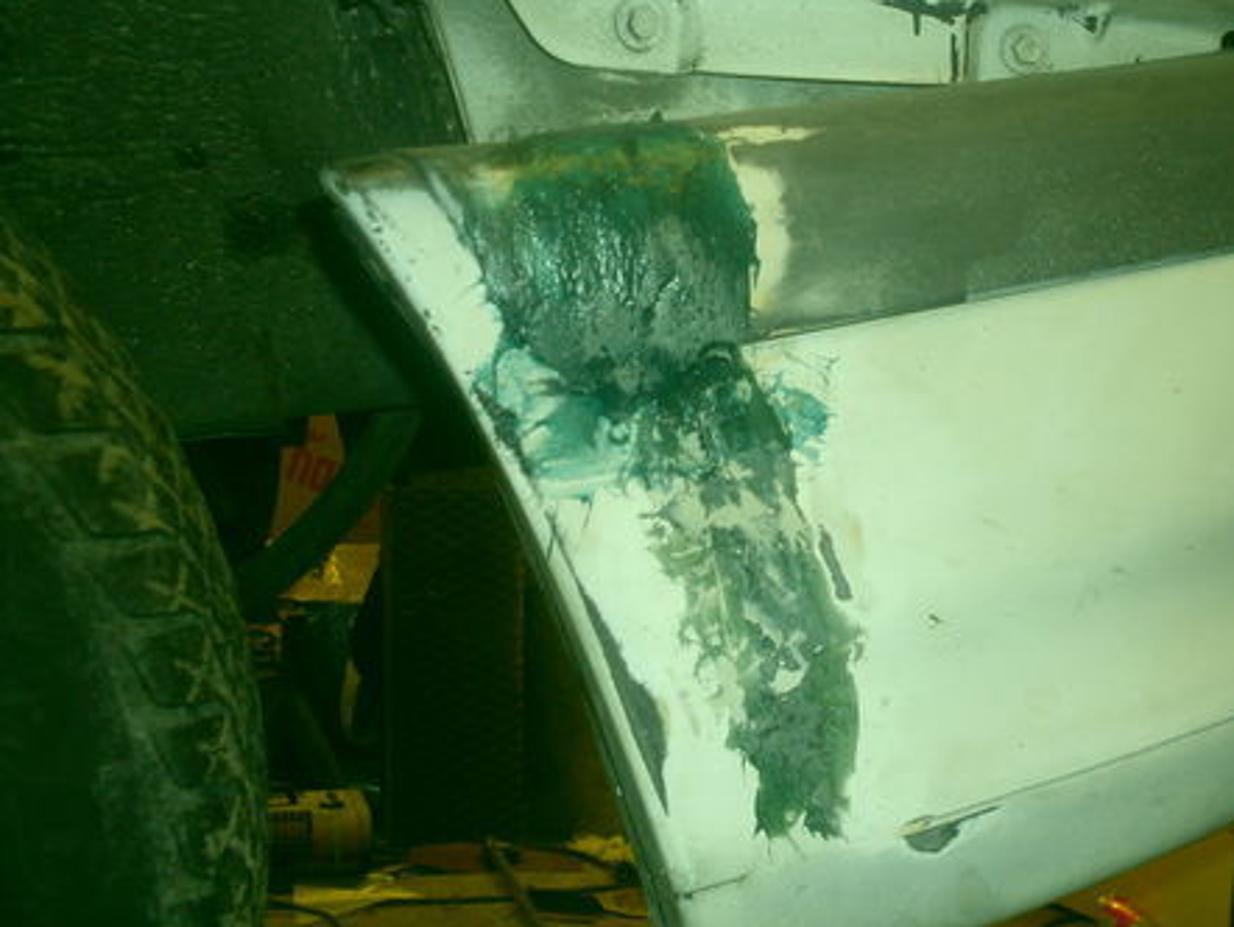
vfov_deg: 26.5
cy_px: 349
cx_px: 871
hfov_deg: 34.4
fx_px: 1962
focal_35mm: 55
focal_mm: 6.3
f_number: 2.8
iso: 100
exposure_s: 1/45
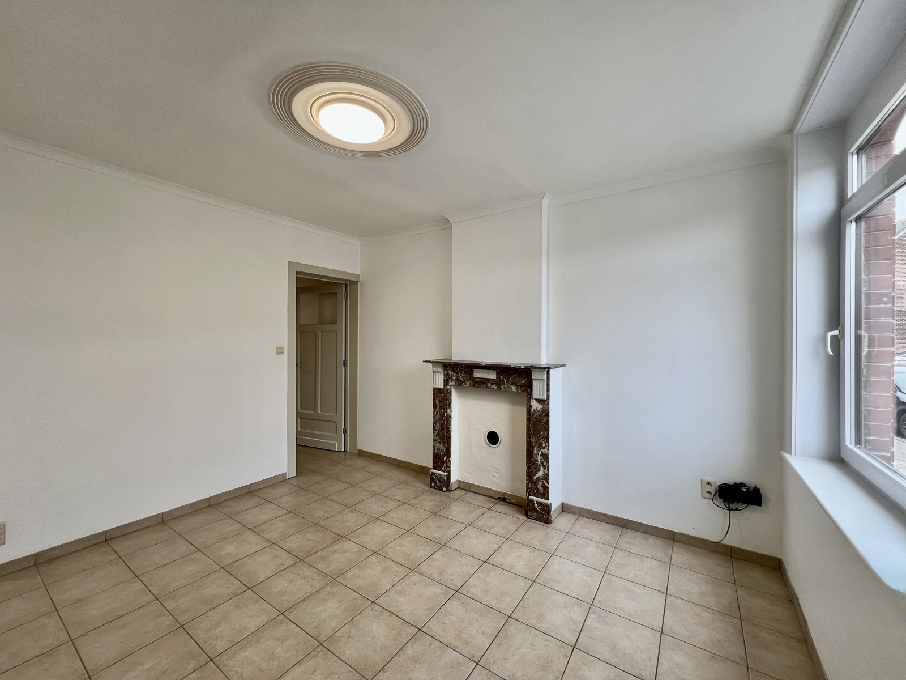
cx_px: 453
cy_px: 340
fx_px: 340
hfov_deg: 106.2
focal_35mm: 13
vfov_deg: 89.9
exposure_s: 1/99
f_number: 1.8
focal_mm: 1.57
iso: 40
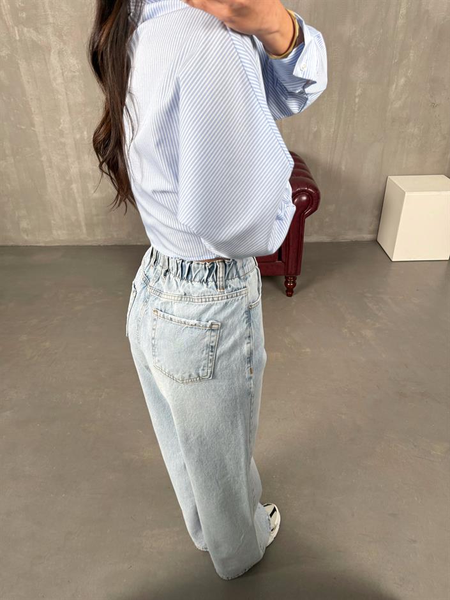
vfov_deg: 71.6
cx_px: 225
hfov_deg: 56.8
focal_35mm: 24
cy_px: 300
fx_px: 416
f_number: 1.78
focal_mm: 6.76
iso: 200
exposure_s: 1/121
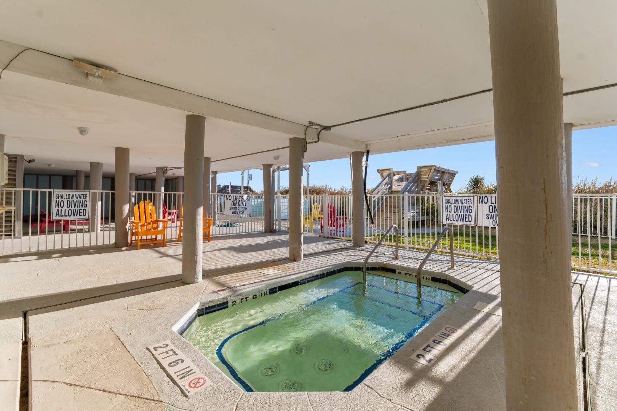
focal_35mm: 15
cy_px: 206
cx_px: 308
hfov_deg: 100.4
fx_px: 257
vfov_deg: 77.3
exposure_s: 1/125
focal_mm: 10
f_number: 5.6
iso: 100
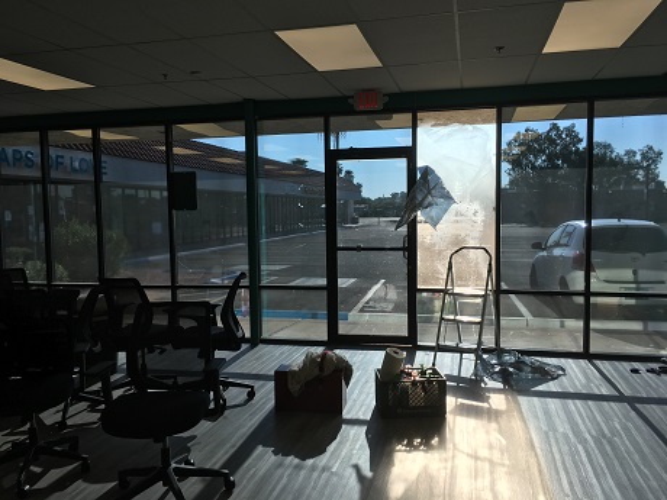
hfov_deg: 61.7
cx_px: 334
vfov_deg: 48.2
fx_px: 559
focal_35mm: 29
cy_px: 250
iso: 25
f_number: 2.2
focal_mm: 4.15
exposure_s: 1/1115
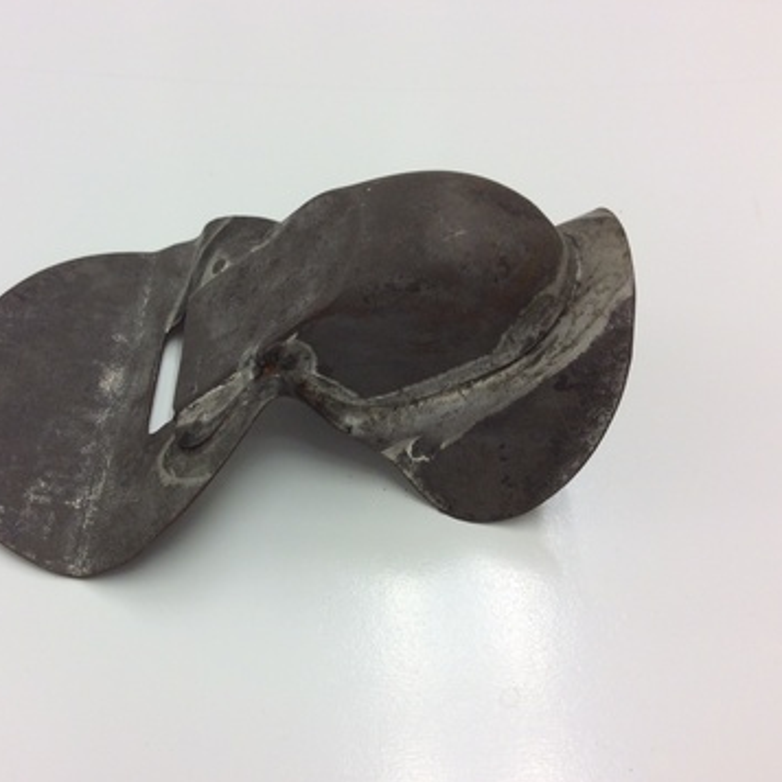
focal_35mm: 38
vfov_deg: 43.9
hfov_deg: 43.6
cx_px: 300
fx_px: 971
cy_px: 391
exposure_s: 1/40
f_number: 2.4
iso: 40
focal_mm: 3.3
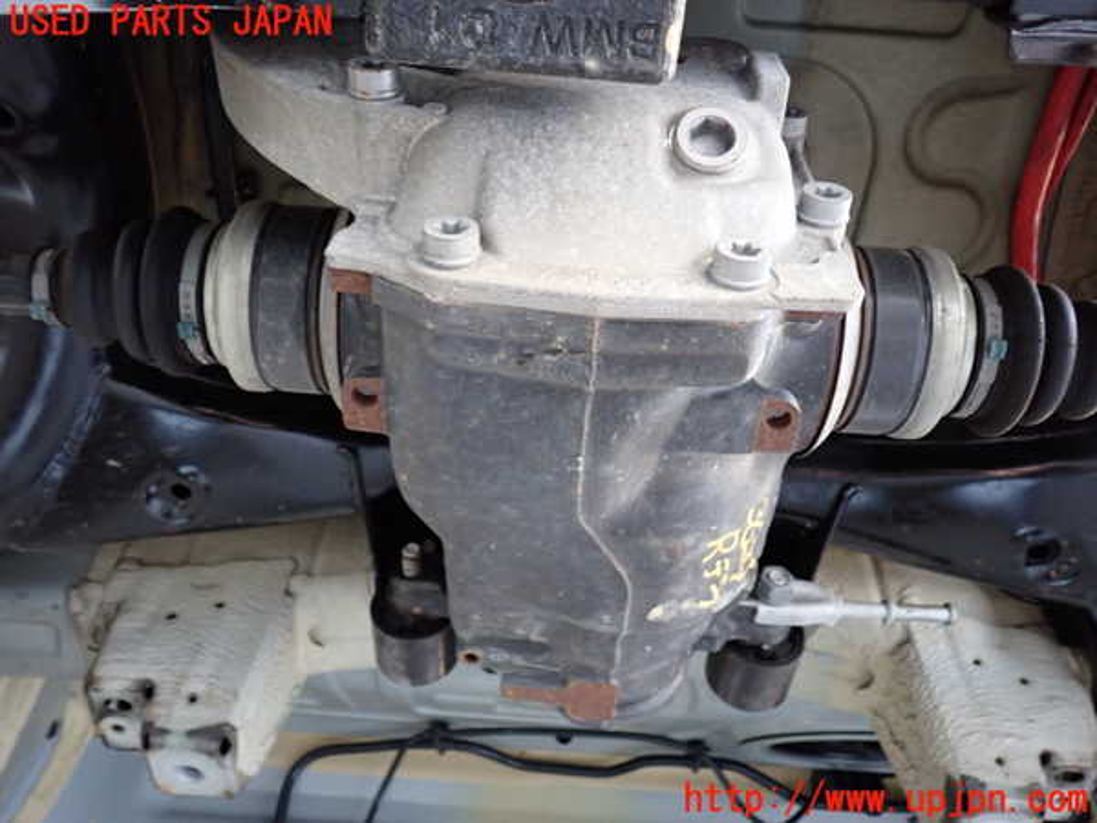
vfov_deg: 49.7
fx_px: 887
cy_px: 412
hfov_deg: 63.4
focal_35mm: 28
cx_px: 548
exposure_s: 1/30
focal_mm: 5.05
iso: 500
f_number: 2.2
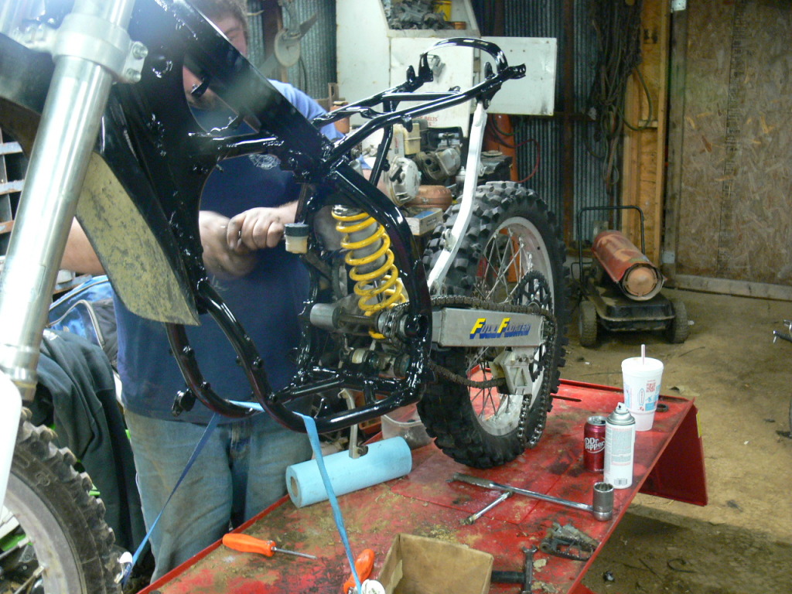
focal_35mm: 35
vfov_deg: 40.7
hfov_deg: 52.6
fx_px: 801
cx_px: 396
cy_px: 297
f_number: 2.8
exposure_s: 1/4
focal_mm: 7.4
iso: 200
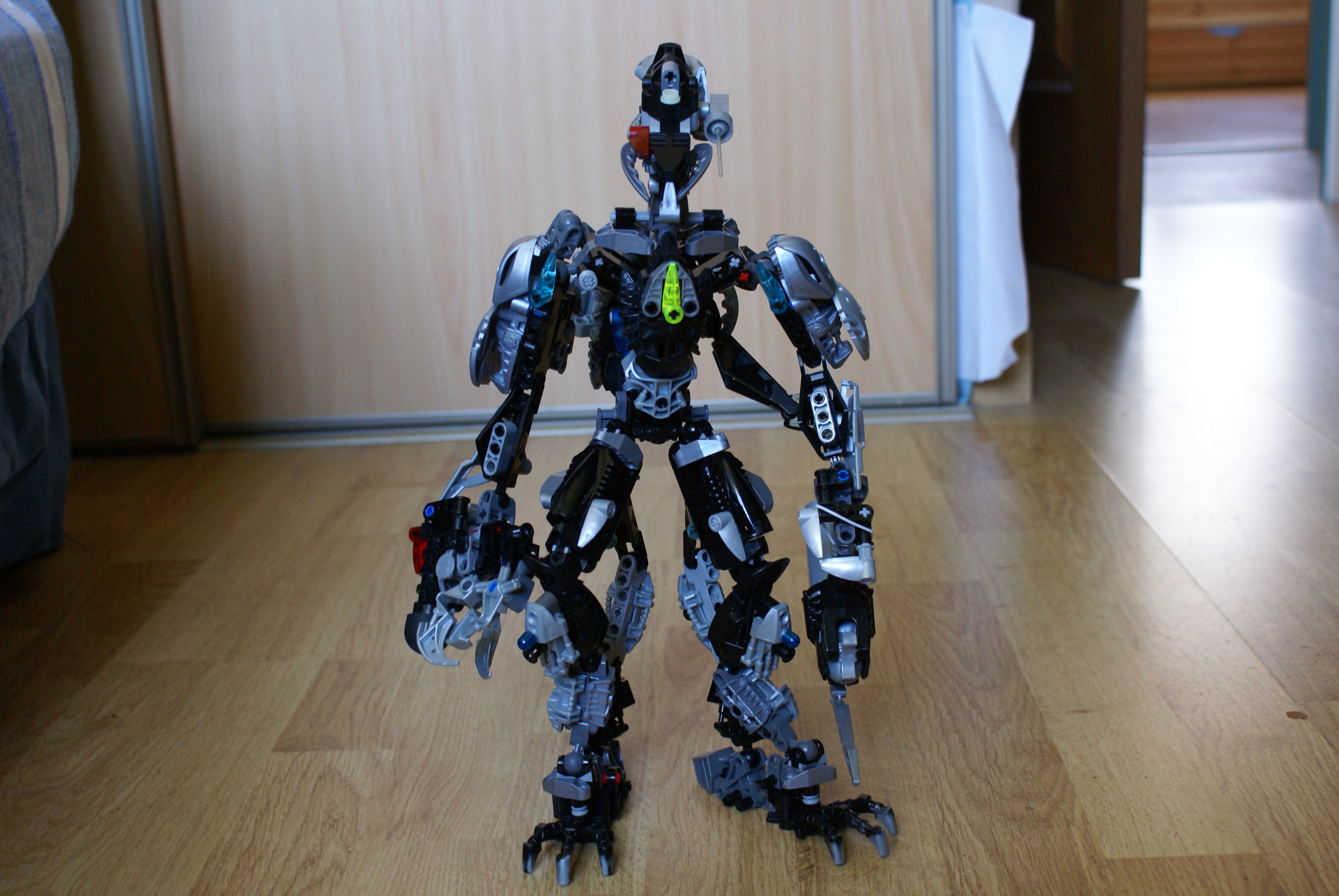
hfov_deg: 46.3
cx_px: 670
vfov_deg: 32.0
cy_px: 448
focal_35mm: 42
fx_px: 1564
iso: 400
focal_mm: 28
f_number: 5
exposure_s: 1/20
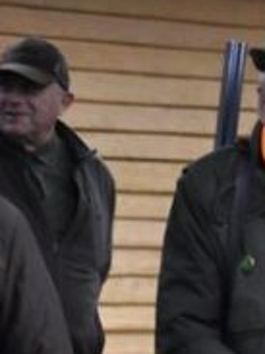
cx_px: 604
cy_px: 362
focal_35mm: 454
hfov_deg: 3.2
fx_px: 4640
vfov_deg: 4.4
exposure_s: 1/80
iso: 1600
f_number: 5.3
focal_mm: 75
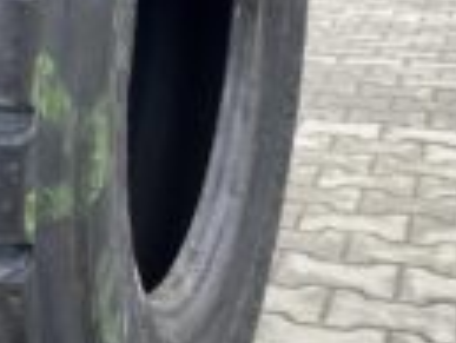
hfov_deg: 21.6
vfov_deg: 16.7
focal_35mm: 87
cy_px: 23
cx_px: -7
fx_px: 1147
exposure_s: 1/129
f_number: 1.8
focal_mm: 4.25
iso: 32
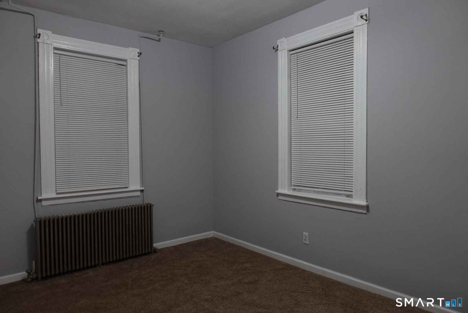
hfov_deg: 73.7
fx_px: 312
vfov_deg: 53.2
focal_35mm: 24
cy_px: 156
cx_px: 234
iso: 200
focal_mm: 9.4
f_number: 1.8
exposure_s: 1/30
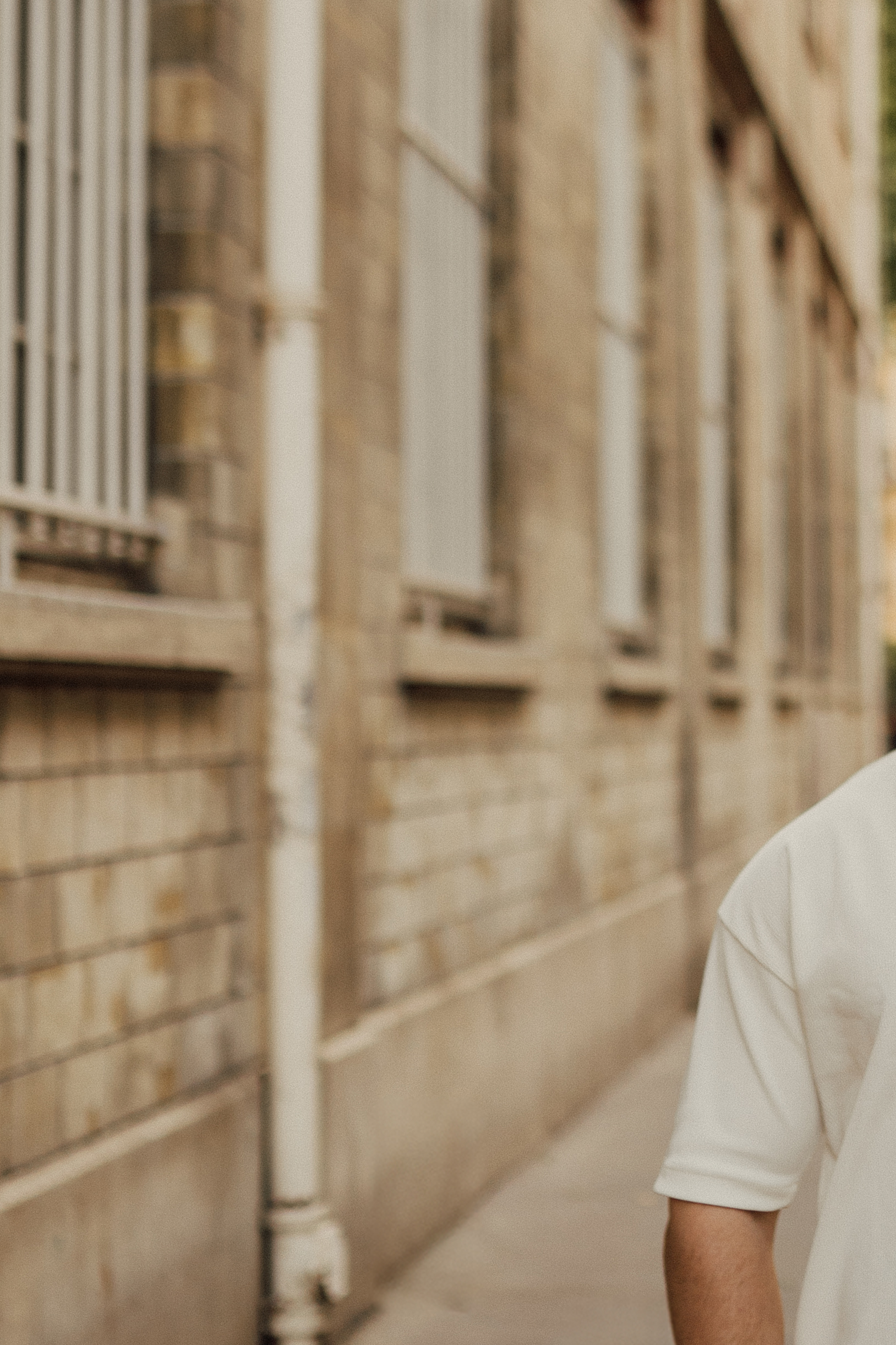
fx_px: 3210
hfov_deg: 15.6
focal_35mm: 86
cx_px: 911
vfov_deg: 23.5
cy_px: 418
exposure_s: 1/320
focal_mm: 35
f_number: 1.8
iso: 160
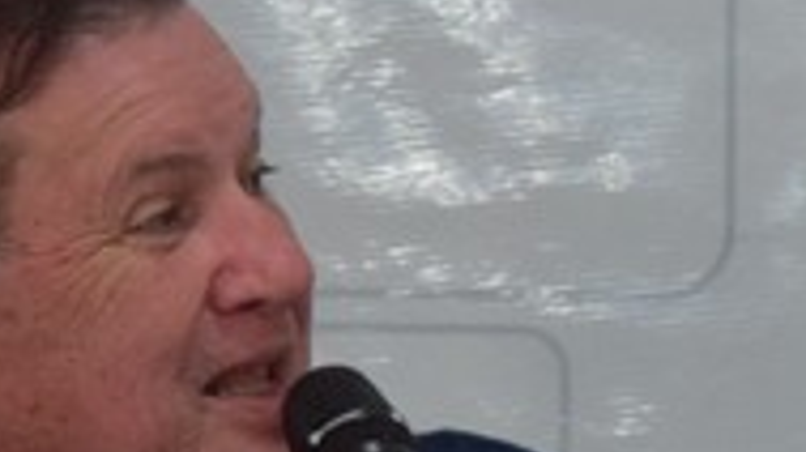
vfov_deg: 2.3
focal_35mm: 524
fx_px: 11191
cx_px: 925
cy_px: 243
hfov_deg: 4.1
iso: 1250
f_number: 4.5
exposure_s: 1/125
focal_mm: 70
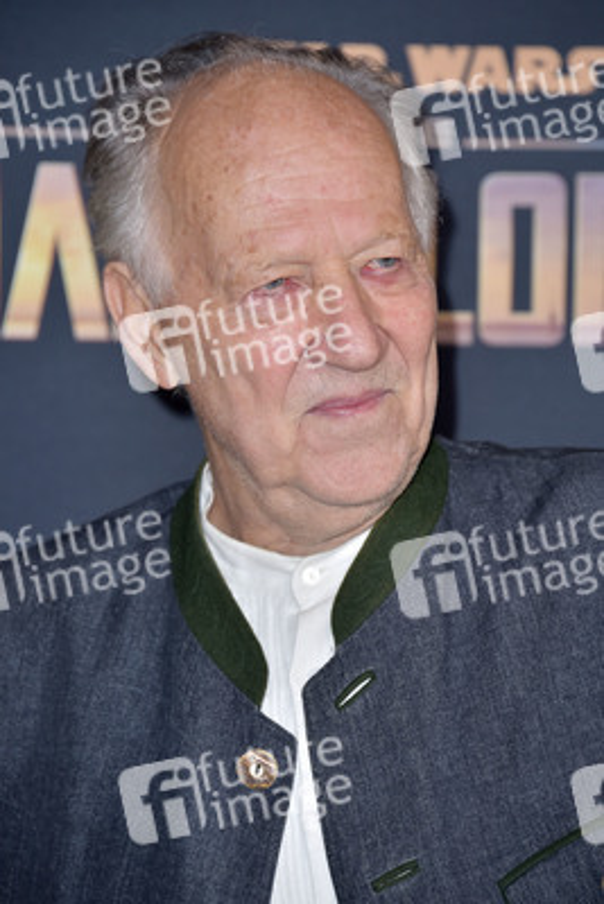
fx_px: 6286
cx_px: 302
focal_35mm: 250
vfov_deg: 8.2
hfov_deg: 5.5
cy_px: 452
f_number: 7.1
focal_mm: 250
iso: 500
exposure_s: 1/250
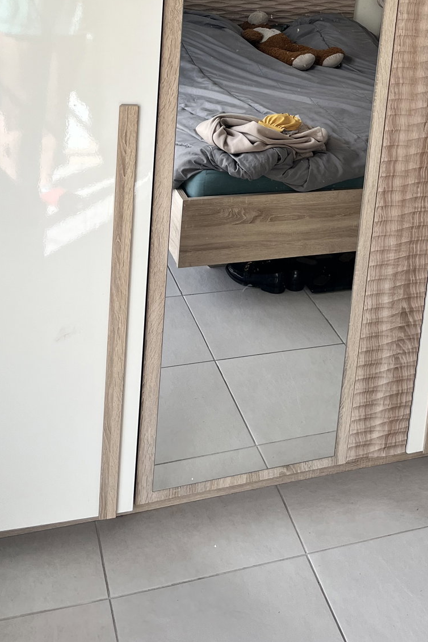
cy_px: 75
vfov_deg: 36.7
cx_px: 414
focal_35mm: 51
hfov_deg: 25.4
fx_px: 909
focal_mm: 5.1
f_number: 1.6
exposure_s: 1/283
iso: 40
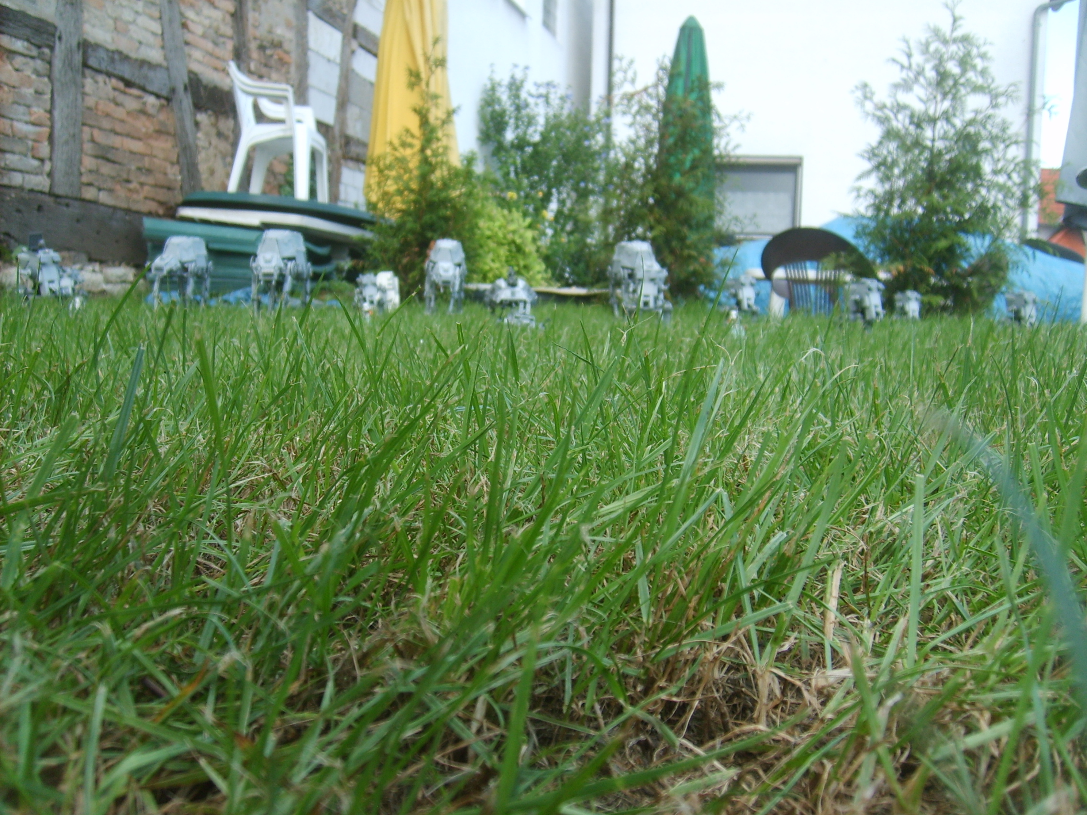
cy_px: 408
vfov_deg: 40.7
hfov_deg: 52.6
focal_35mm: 35
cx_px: 544
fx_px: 1099
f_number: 2.8
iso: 50
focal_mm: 5.8
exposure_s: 1/180
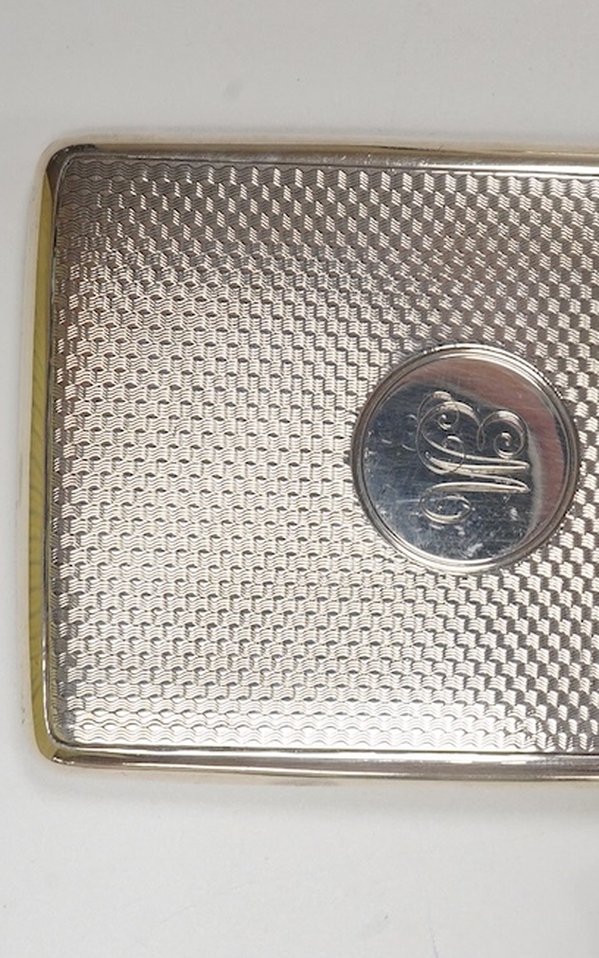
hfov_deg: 16.2
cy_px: 540
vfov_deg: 26.1
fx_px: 2064
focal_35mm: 79
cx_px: 585
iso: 2500
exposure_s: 1/100
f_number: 20
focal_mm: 30
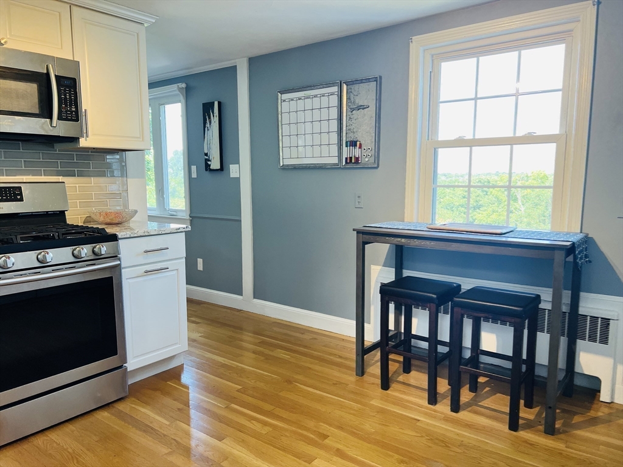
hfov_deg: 67.3
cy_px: 234
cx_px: 312
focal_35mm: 26
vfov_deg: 53.1
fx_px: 468
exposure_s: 1/120
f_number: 1.5
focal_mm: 5.7
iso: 100
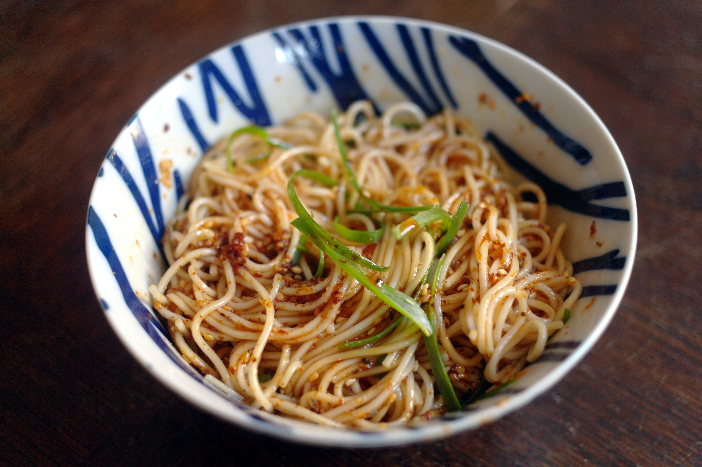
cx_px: 351
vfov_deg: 29.2
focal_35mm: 46
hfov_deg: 42.8
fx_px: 896
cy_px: 234
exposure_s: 1/50
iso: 320
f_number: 2.2
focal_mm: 30
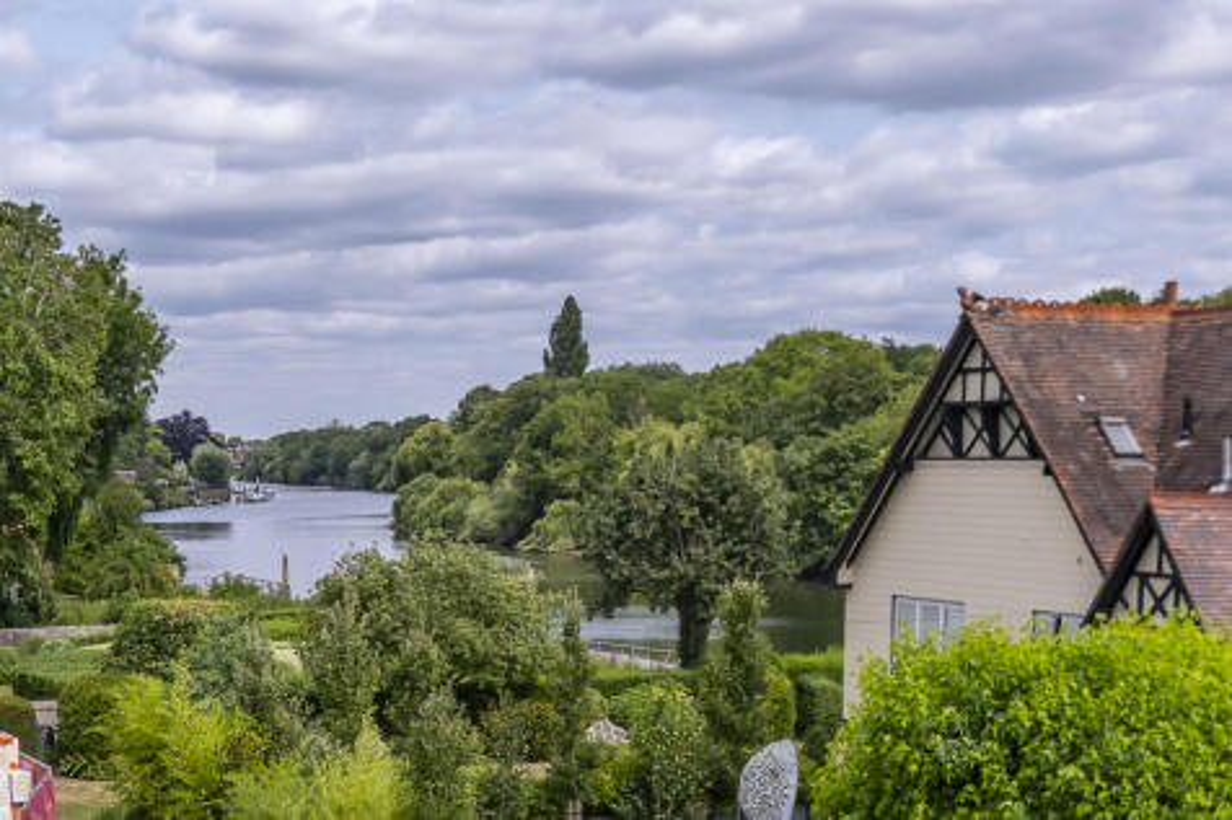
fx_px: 1232
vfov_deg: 36.8
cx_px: 616
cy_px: 410
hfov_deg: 53.1
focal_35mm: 36
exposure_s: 1/1500
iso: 500
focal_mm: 24
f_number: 7.1
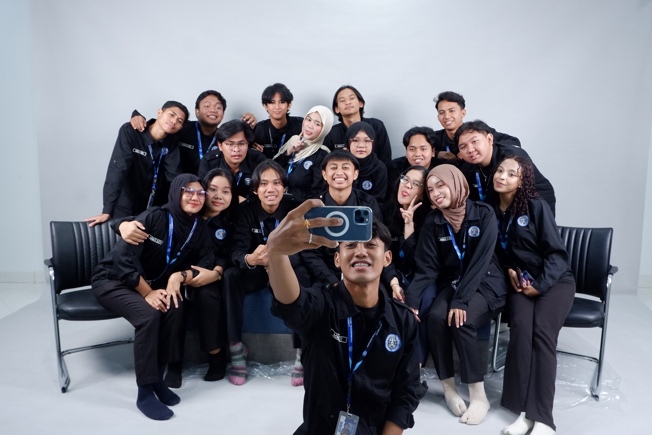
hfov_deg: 67.4
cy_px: 218
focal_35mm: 27
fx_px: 489
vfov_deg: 47.9
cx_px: 326
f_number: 7.1
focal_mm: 18.6
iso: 4000
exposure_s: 1/80
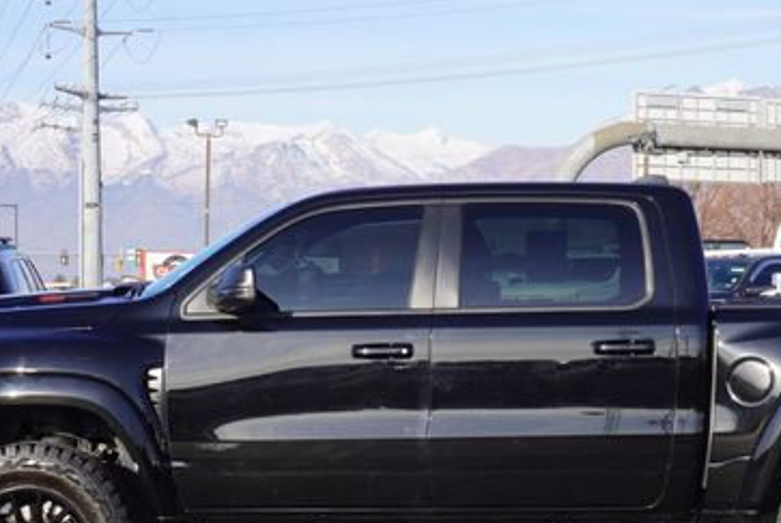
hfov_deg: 22.5
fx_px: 1955
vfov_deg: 15.1
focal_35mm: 90
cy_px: 422
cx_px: 501
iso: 100
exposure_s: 1/100
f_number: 9
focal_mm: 34
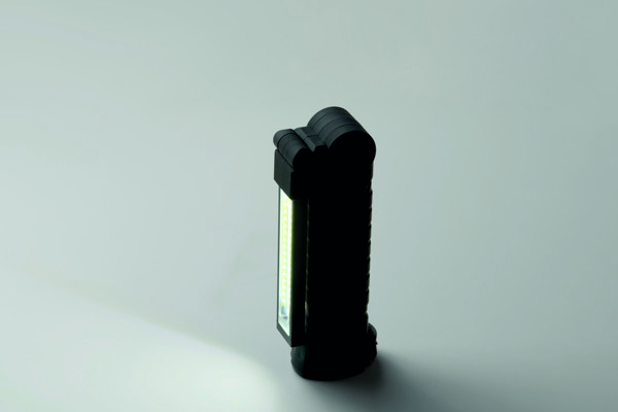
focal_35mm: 105
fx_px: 1802
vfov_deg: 13.0
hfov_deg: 19.5
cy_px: 206
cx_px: 309
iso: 100
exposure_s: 1/13
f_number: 20
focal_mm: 105
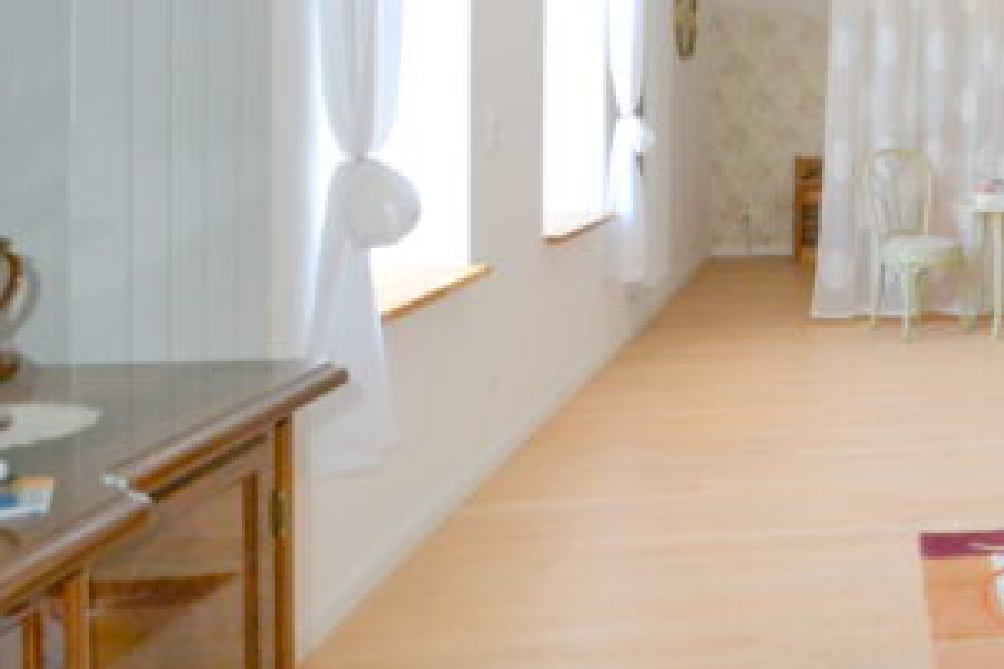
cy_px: 70
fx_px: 1060
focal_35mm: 38
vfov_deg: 33.3
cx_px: 1166
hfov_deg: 39.0
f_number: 3.5
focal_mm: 10
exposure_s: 1/60
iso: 1400
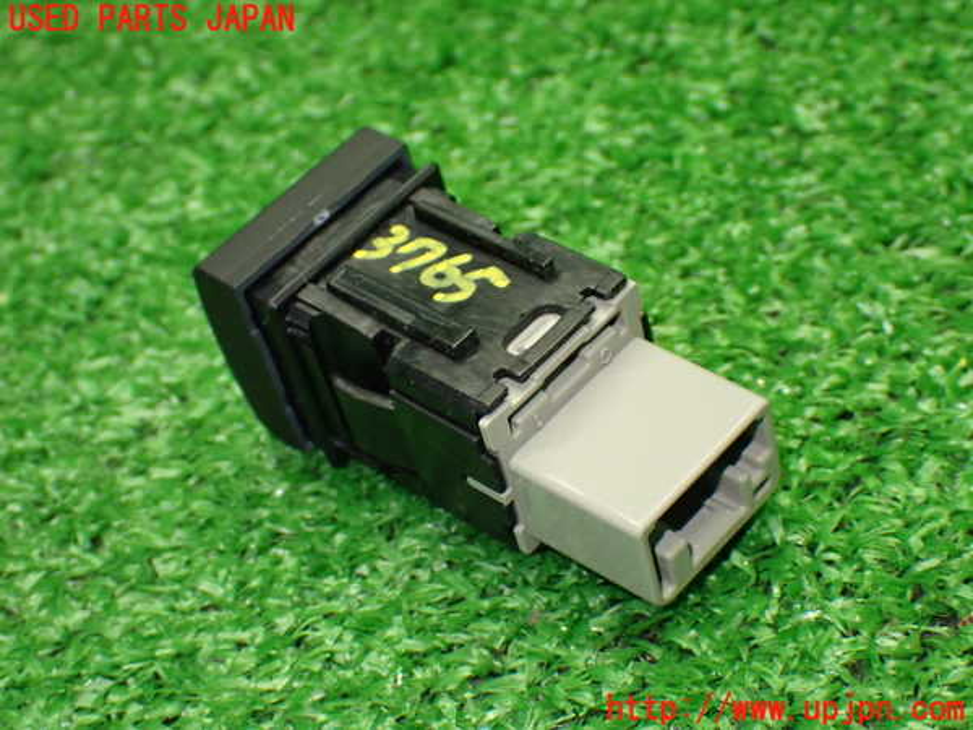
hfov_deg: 29.0
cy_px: 365
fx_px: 1883
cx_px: 486
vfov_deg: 21.9
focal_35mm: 67
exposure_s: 1/60
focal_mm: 11.88
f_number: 3.8
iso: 1000
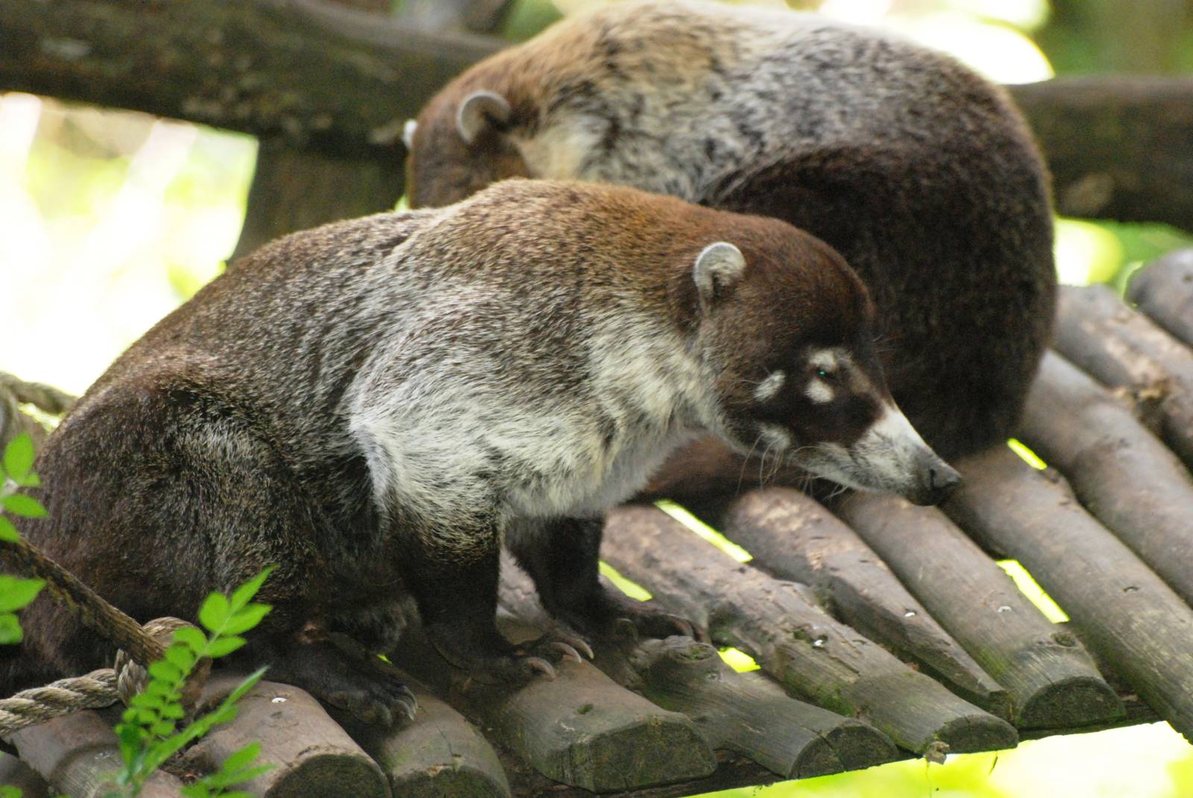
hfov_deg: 4.6
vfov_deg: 3.1
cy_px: 399
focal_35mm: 450
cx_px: 596
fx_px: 14930
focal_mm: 300
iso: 1600
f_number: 5.6
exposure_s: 1/160
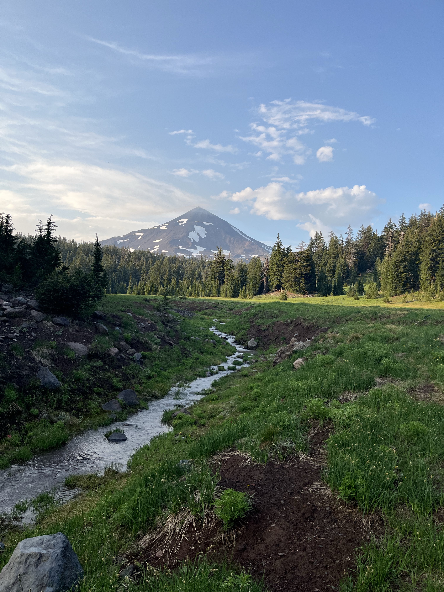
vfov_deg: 67.3
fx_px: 445
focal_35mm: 26
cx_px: 222
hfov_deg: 53.1
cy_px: 296
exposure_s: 1/967
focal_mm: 5.1
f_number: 1.6
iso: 50
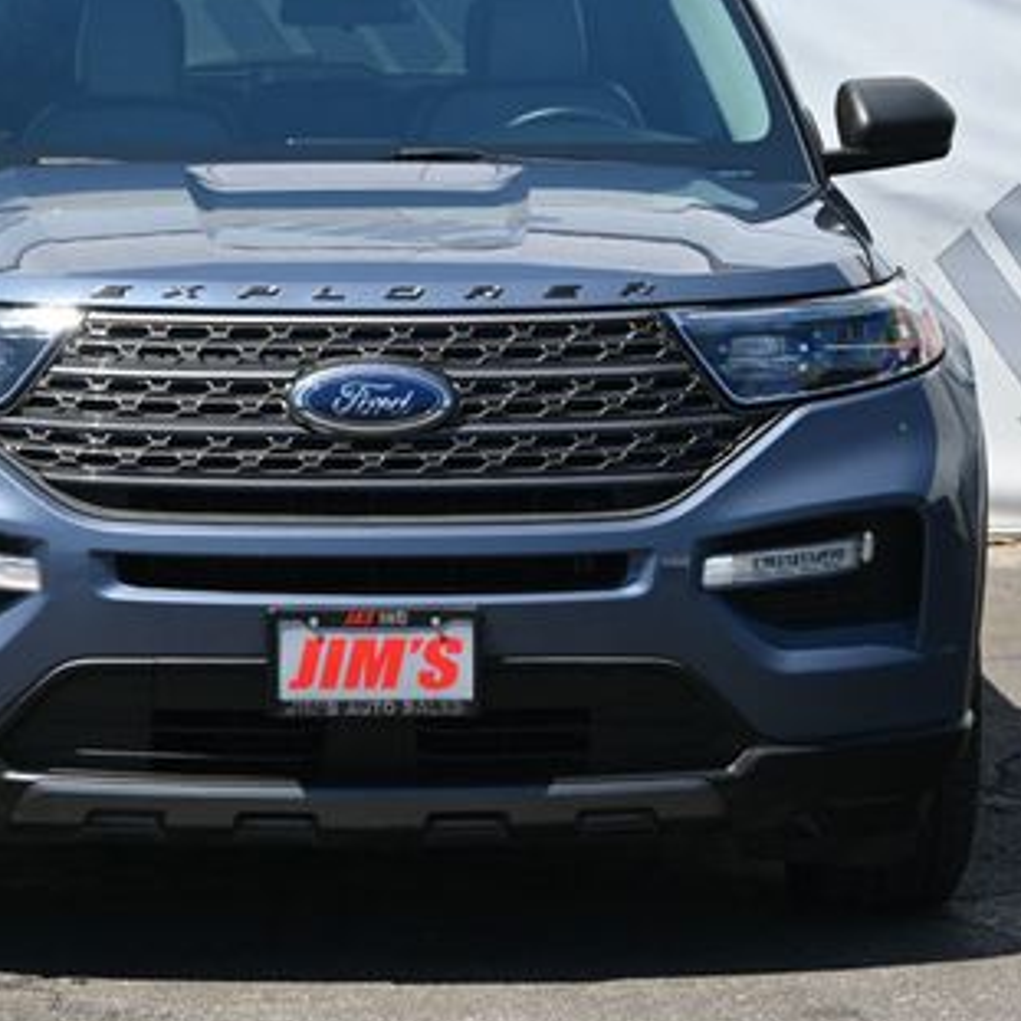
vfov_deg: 13.3
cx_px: 364
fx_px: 4371
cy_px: 355
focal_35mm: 131
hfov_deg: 13.3
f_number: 6.3
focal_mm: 50
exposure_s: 1/250
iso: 180
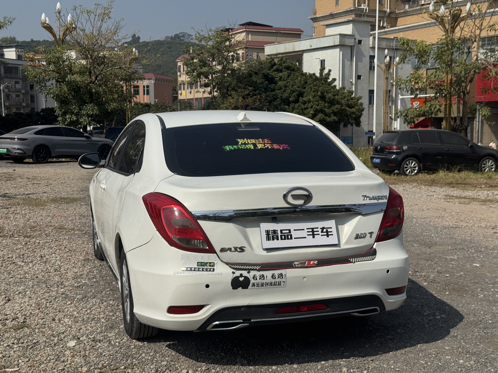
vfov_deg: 30.3
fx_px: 691
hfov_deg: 39.7
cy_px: 186
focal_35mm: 48
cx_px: 249
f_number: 1.78
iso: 64
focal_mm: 6.76
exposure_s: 1/10526
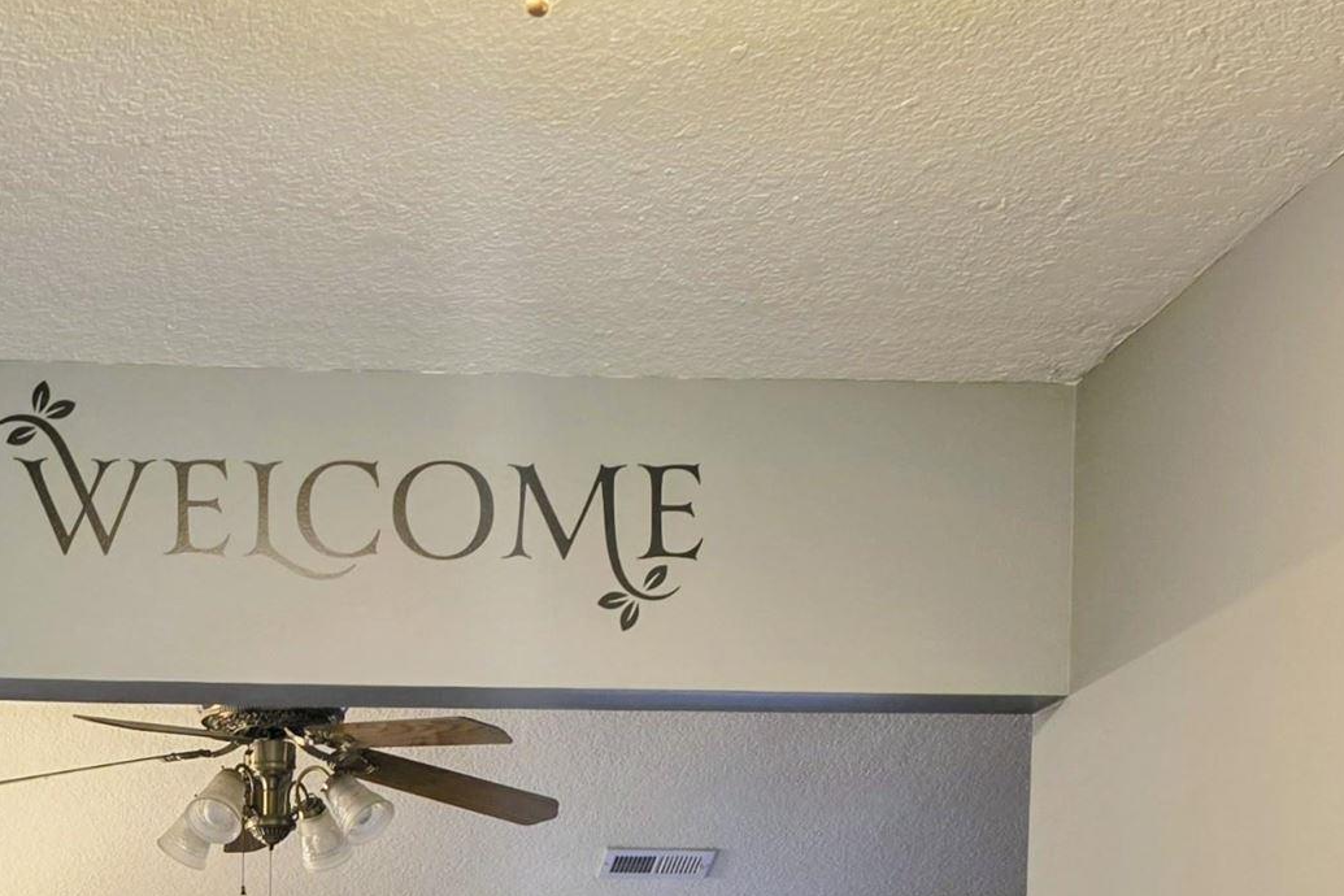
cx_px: 163
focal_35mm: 71
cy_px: 1304
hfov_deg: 27.5
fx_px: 2650
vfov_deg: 17.4
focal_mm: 6.3
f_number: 1.7
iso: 320
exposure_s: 1/34.3
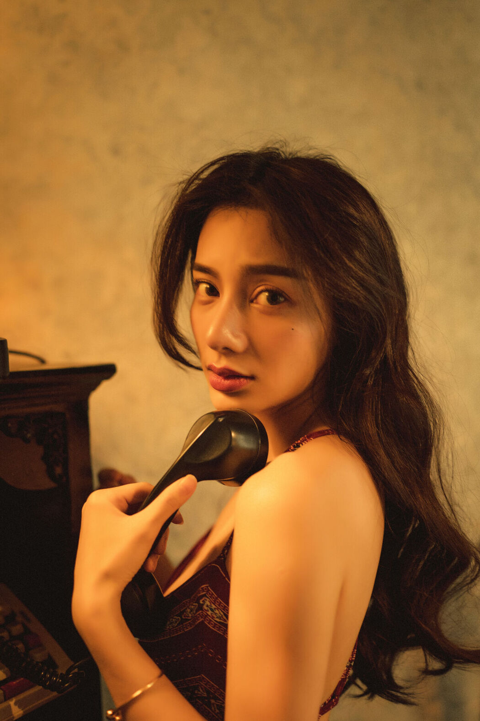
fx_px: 700
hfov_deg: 37.9
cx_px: 240
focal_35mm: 35
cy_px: 360
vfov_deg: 54.4
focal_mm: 35
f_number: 2
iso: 2000
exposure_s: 1/40
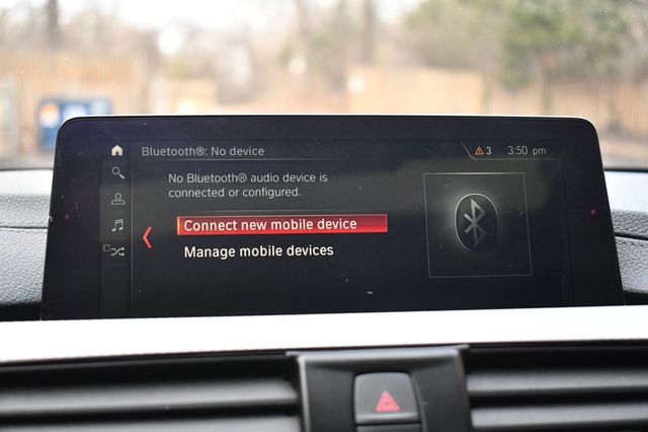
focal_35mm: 51
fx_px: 917
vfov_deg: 26.5
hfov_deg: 38.9
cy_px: 216
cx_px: 324
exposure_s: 1/125
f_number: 4.5
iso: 1600
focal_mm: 34
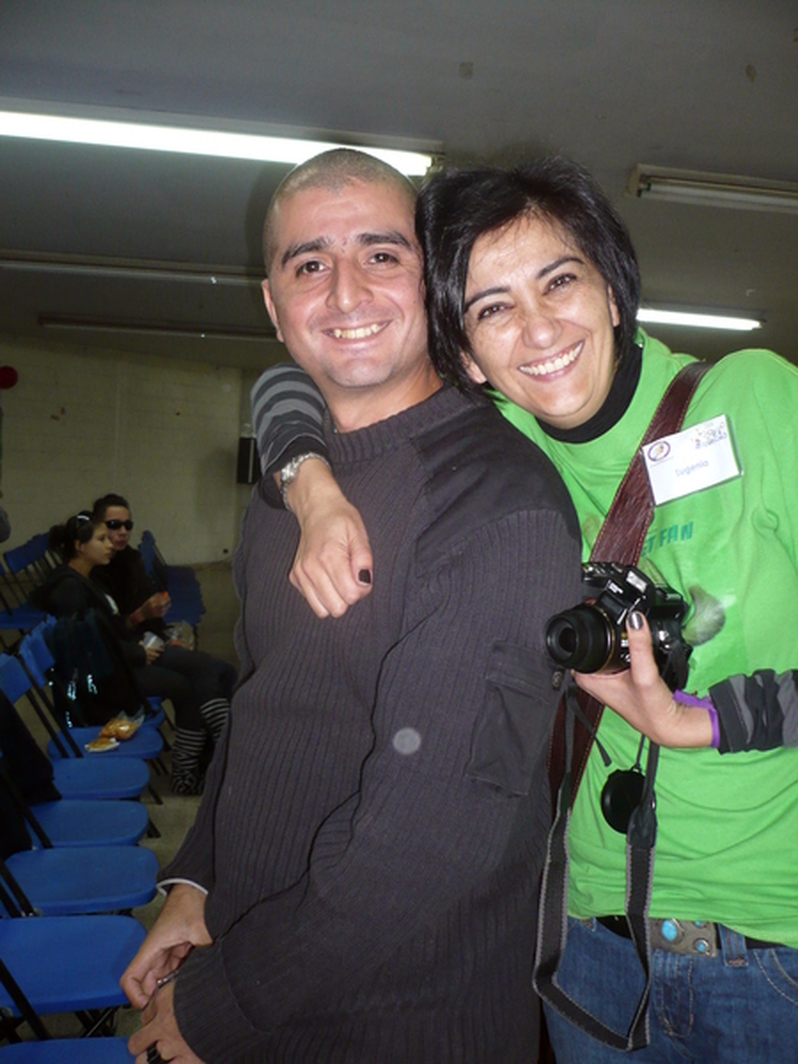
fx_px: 1076
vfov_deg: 52.6
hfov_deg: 40.7
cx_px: 399
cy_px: 532
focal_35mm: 35
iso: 160
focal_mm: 5.8
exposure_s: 1/30
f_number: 2.8
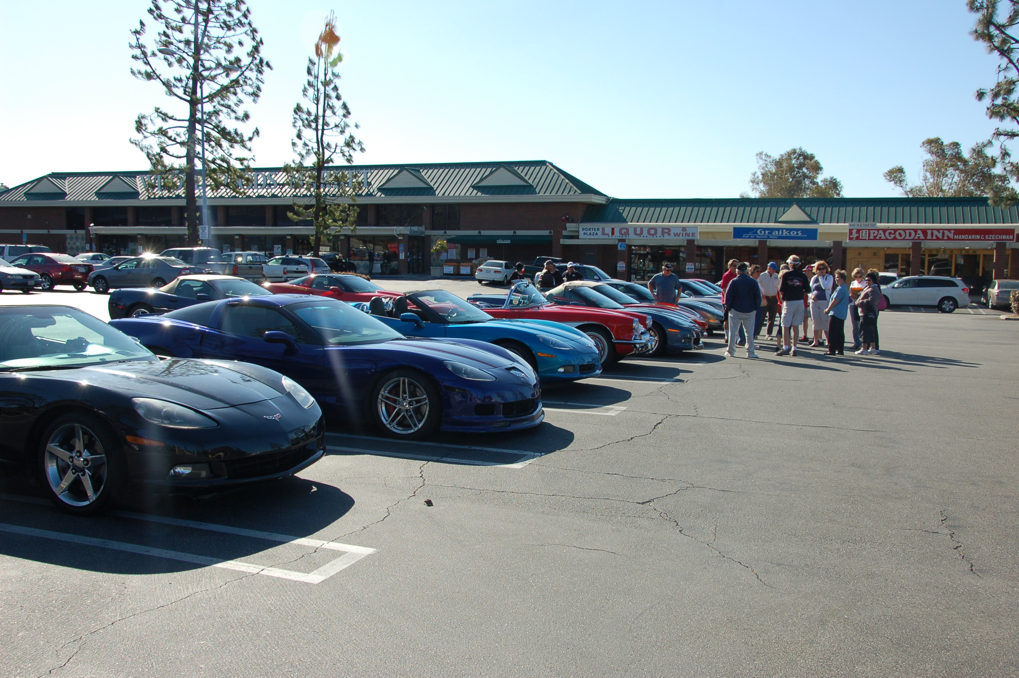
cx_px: 510
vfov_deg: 39.9
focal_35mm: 33
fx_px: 933
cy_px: 339
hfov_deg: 57.3
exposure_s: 1/320
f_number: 9
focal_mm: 22
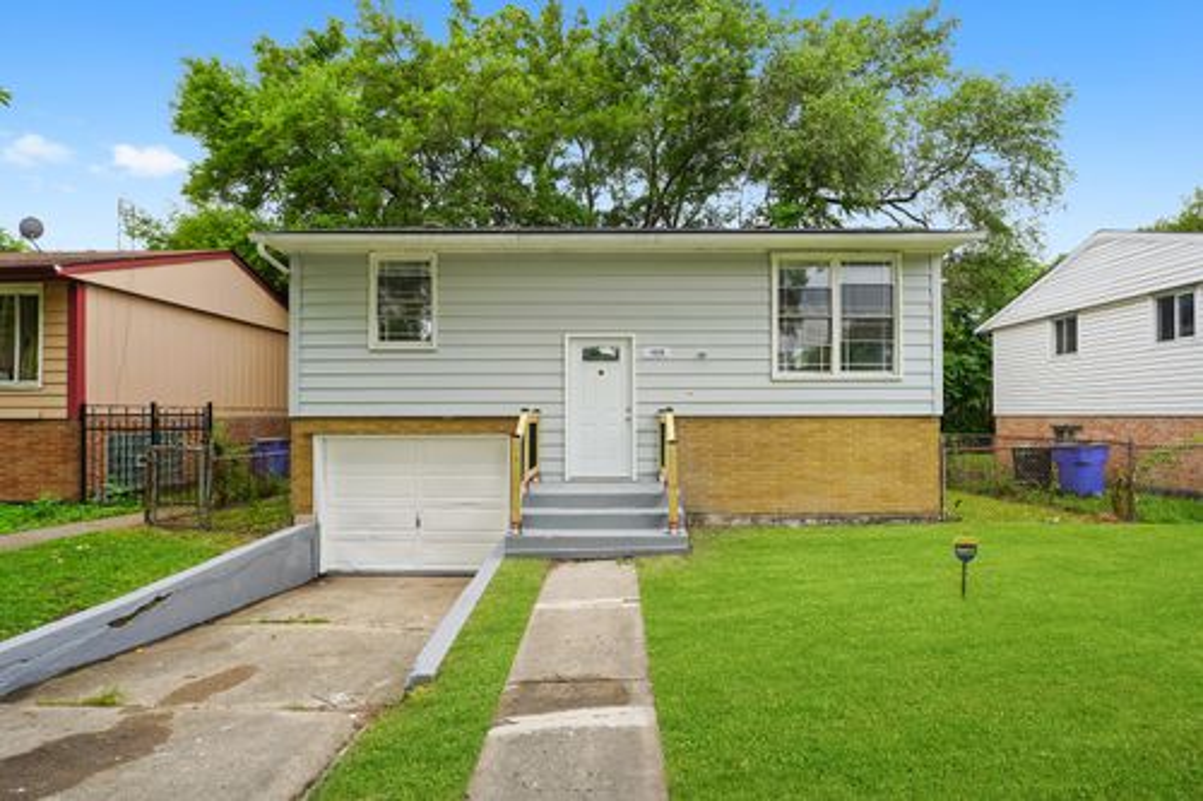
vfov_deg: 76.2
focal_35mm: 15
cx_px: 602
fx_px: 511
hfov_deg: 99.3
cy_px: 400
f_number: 5
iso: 100
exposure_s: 1/200
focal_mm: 15.3
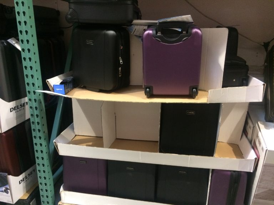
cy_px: 102
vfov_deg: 48.2
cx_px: 137
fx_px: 230
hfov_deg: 61.7
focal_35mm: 29
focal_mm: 4.15
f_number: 2.2
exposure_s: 1/30
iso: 320
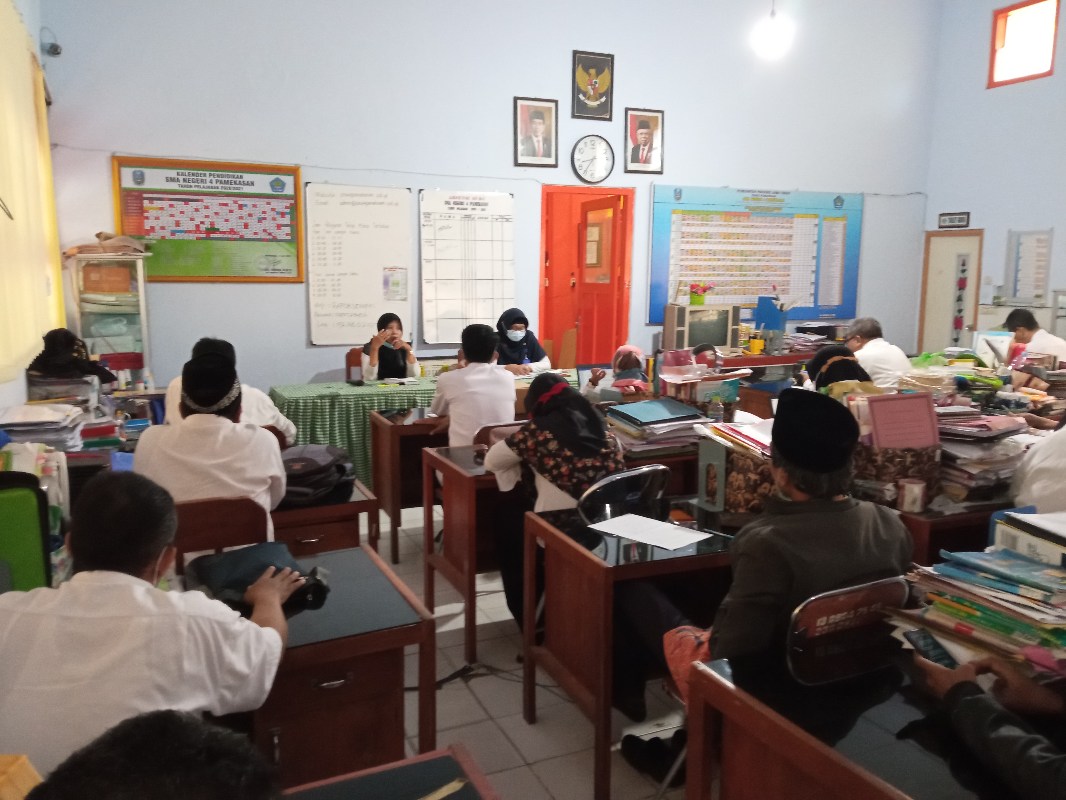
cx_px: 533
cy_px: 400
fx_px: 831
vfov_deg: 51.4
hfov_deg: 65.3
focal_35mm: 27
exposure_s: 1/20
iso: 1254
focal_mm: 3.79
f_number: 2.2
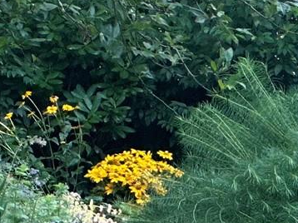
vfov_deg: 3.4
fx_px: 3794
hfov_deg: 4.4
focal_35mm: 441
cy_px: -76
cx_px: -335
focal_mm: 9
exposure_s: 1/121
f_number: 2.8
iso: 125
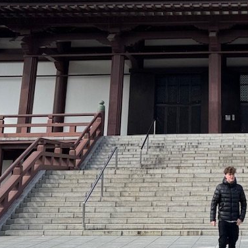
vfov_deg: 22.4
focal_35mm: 72
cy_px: -37
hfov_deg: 23.4
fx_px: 584
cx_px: 218
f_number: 1.78
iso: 80
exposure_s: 1/5814
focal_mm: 6.76
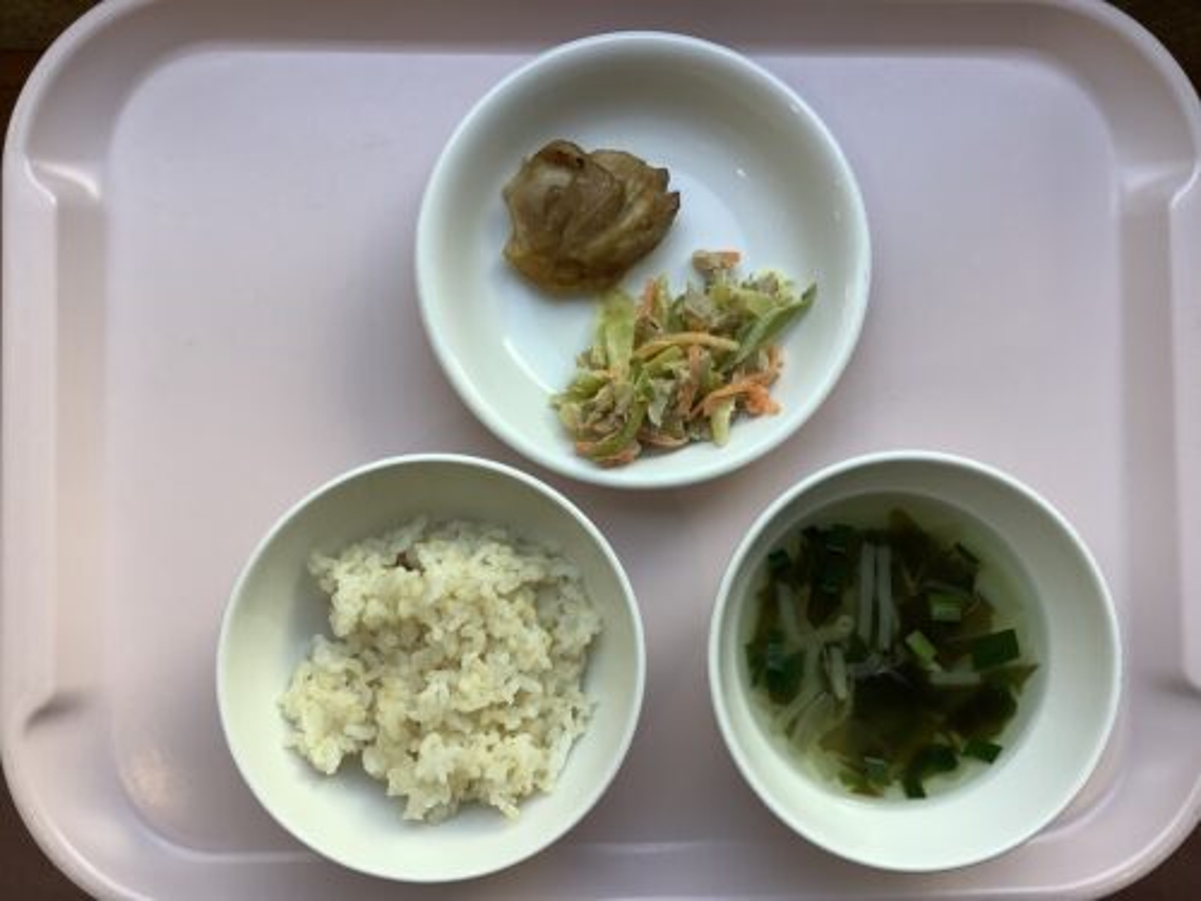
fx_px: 1076
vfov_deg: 45.4
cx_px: 600
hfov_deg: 58.4
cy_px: 450
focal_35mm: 31
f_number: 2.4
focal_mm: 3.3
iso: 40
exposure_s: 1/120
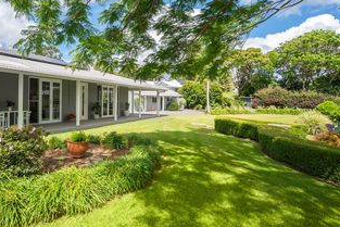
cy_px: 103
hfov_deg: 80.4
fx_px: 198
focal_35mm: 21
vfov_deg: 59.4
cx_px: 140
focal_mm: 14
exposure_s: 1/200
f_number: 8
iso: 100
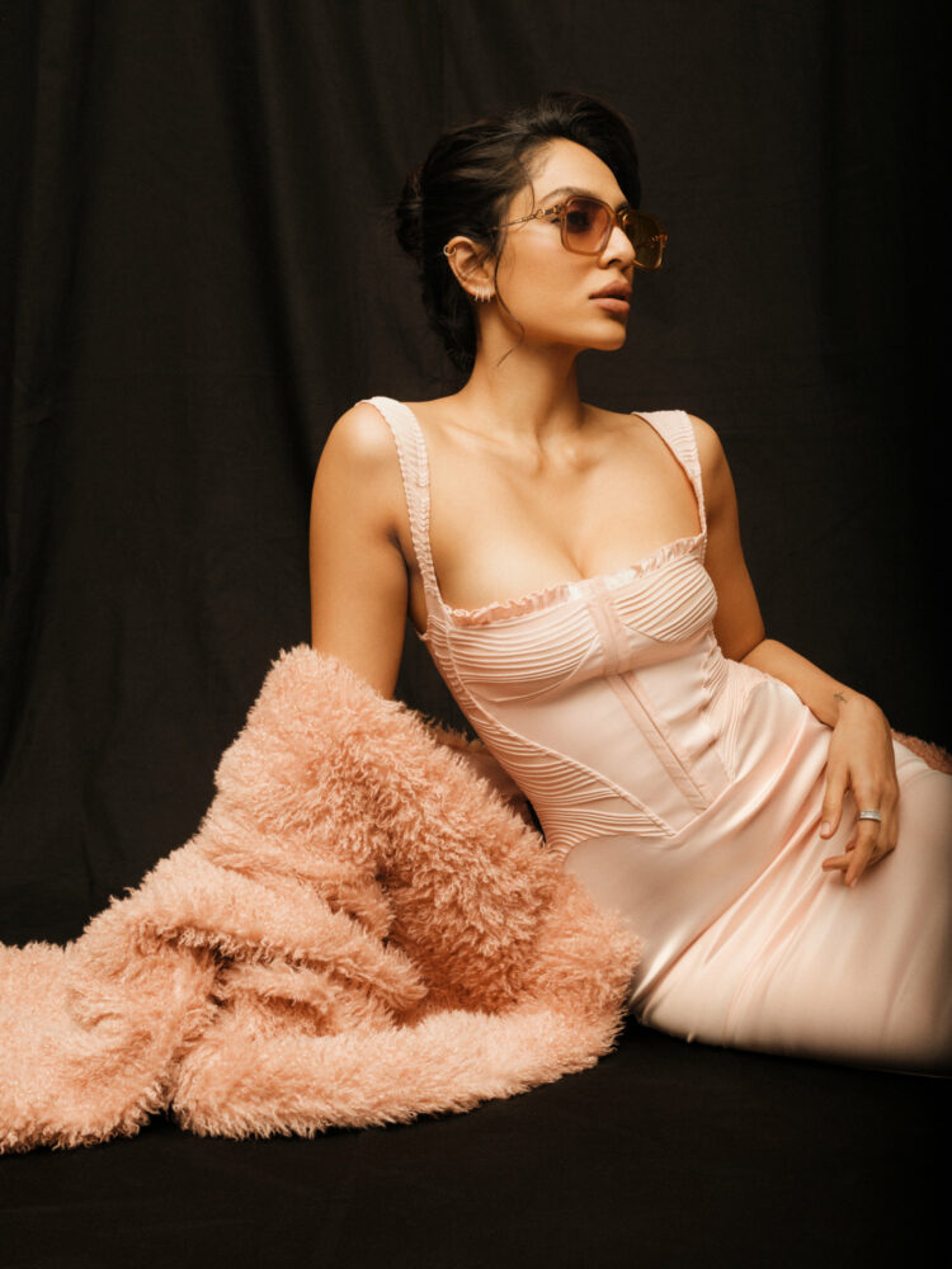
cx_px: 476
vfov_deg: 38.2
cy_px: 634
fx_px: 1833
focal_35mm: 50
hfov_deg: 29.1
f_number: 11
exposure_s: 1/160
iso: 400
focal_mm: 63
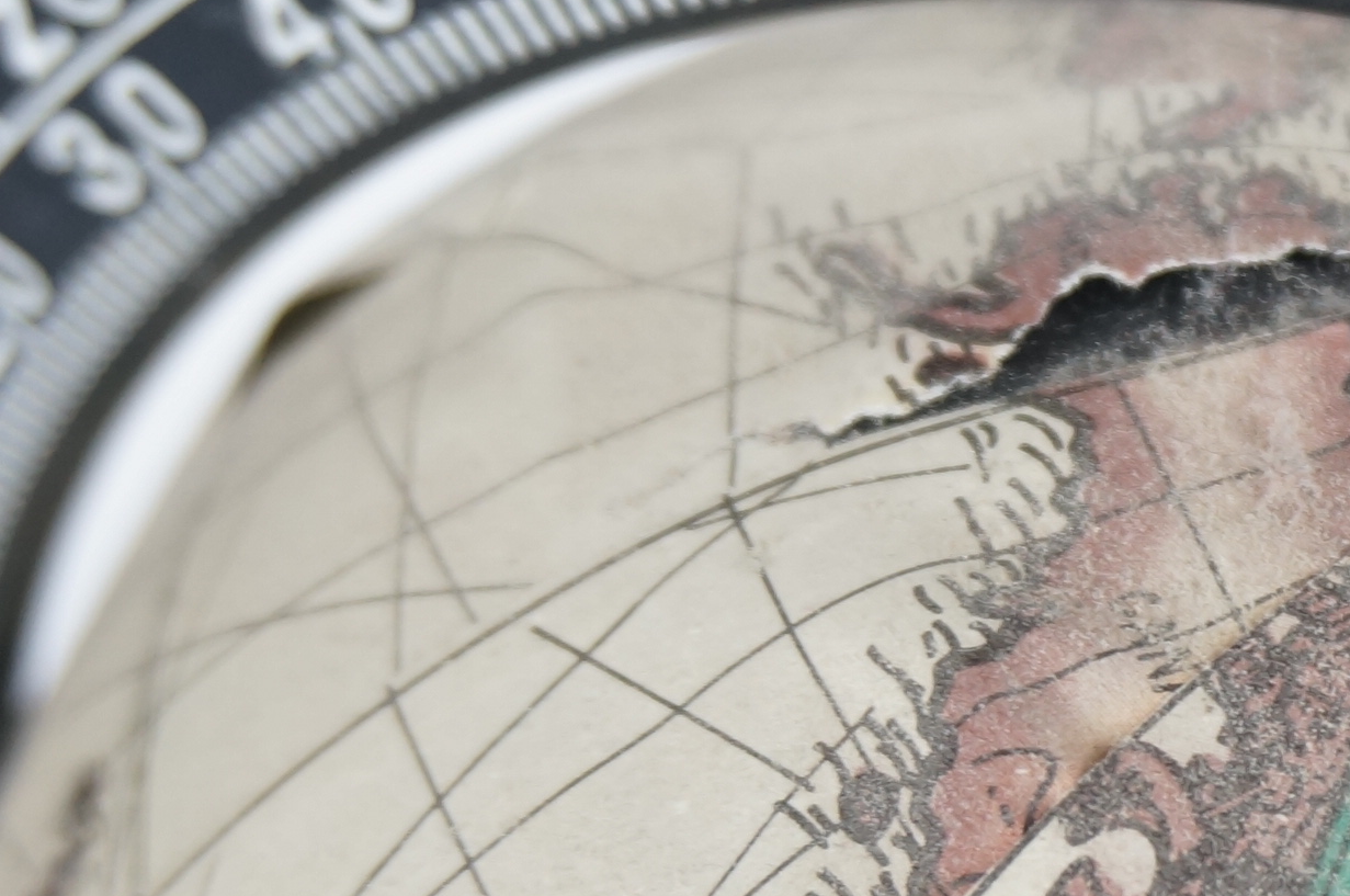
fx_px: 4231
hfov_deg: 17.3
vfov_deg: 12.0
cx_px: 1606
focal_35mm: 113
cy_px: 714
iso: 400
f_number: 4.5
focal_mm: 26
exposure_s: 1/40
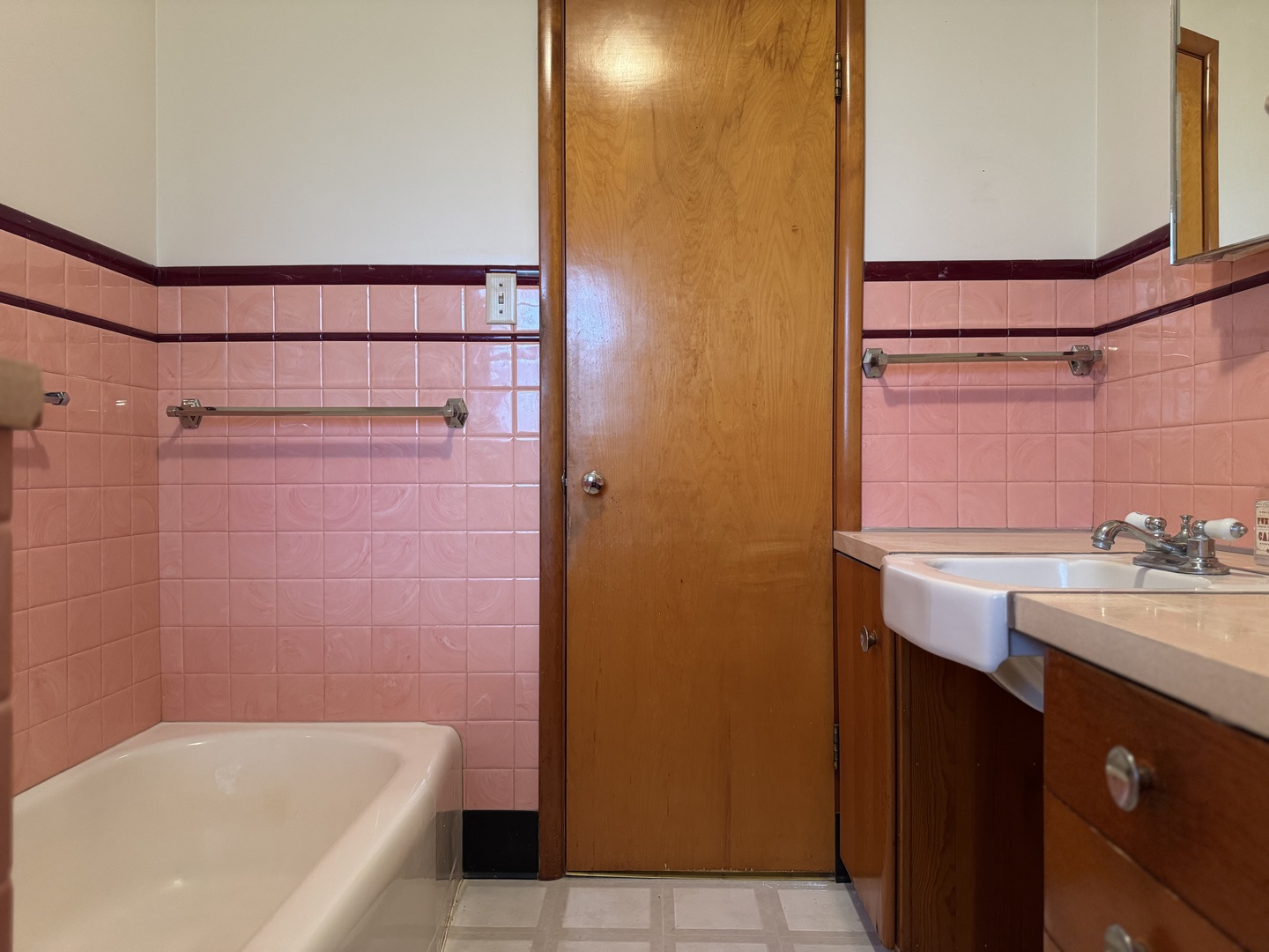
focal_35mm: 24
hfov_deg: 71.6
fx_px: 880
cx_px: 634
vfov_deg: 56.8
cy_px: 476
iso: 400
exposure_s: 1/60
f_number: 1.78
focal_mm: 6.76
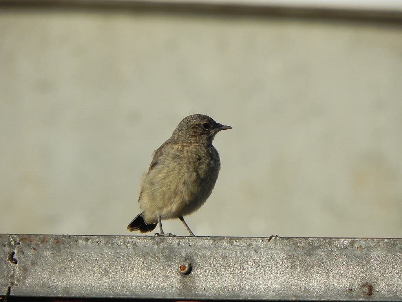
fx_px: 7874
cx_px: 201
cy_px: 151
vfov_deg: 2.2
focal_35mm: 678
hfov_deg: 2.9
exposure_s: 1/469
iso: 160
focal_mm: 120
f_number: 7.1
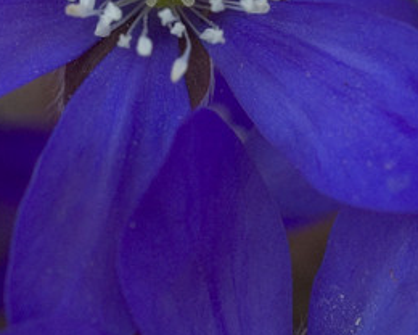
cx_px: 61
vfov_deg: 4.7
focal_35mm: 325
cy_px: -50
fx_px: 4021
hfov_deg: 5.9
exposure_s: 1/125
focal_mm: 60
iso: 400
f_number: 8
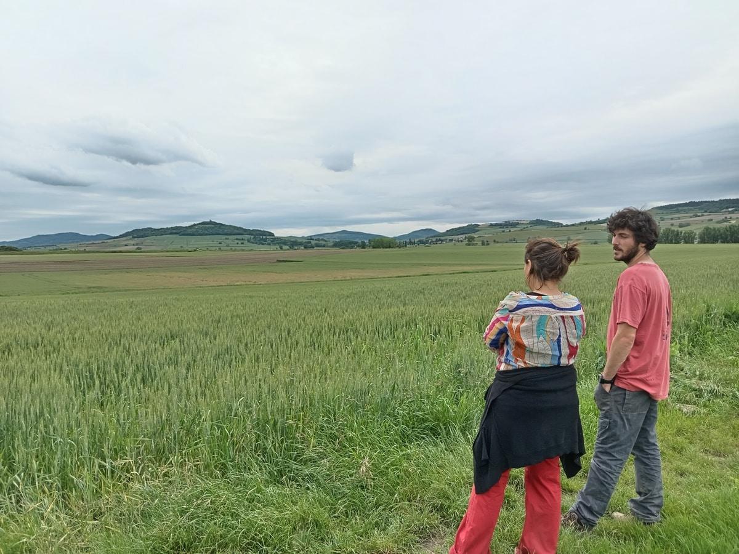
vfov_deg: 54.9
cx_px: 370
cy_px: 277
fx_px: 534
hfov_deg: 69.4
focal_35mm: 25
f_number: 1.8
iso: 105
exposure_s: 1/539
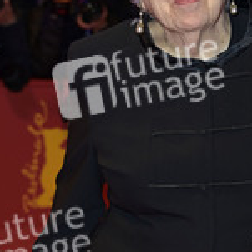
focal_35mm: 176
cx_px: 187
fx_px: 1450
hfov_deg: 9.9
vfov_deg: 9.9
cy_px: 164
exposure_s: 1/250
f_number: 5.6
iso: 1250
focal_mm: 78
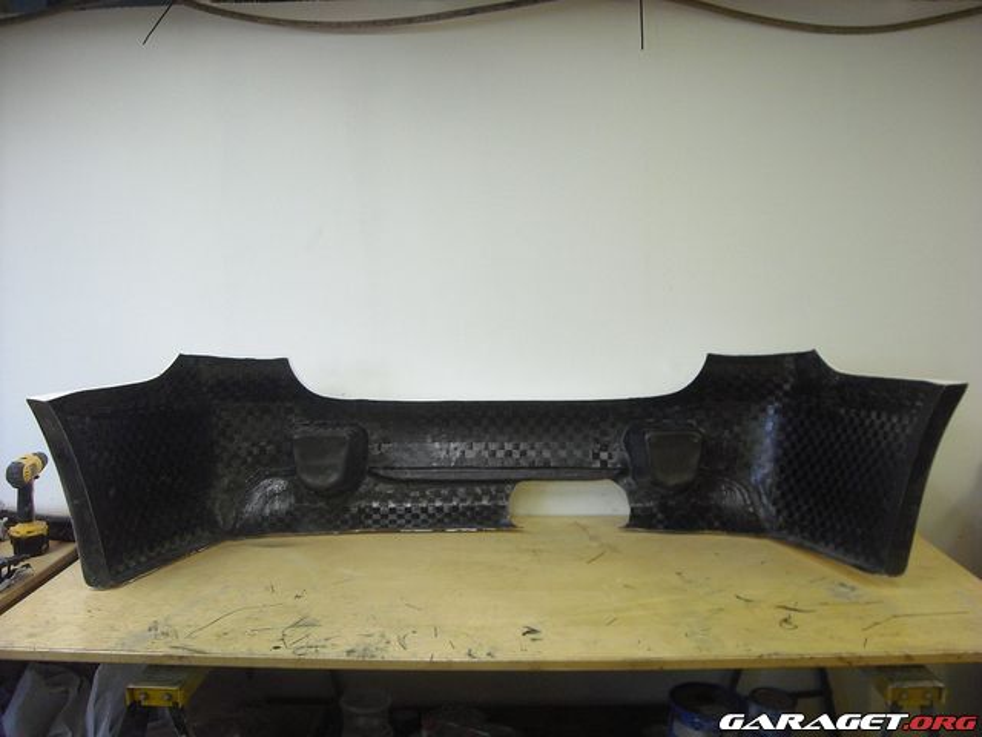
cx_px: 491
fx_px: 1050
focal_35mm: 37
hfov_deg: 50.1
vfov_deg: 38.7
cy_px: 368
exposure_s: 1/60
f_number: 2.7
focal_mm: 6.2
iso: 200
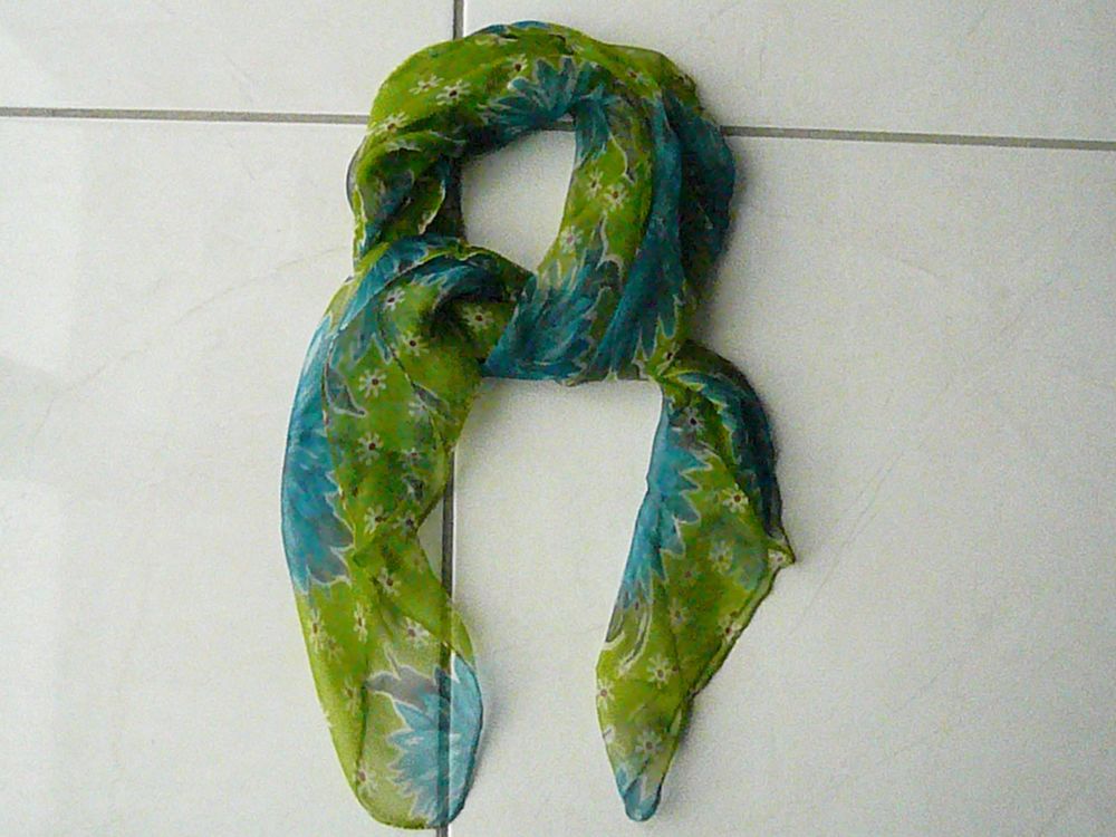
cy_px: 418
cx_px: 558
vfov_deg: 38.7
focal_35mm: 37
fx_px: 1193
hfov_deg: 50.1
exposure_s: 1/250
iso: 3200
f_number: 9
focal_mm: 6.1
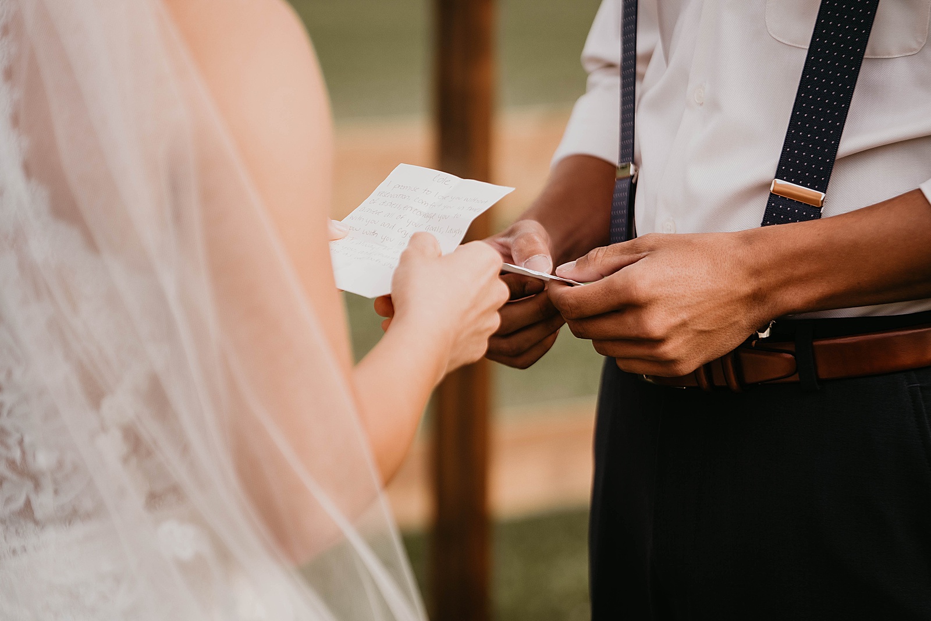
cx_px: 466
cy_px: 310
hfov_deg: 16.8
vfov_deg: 11.2
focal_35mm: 122
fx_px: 3155
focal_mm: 122
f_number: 3.5
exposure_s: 1/1000
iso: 320
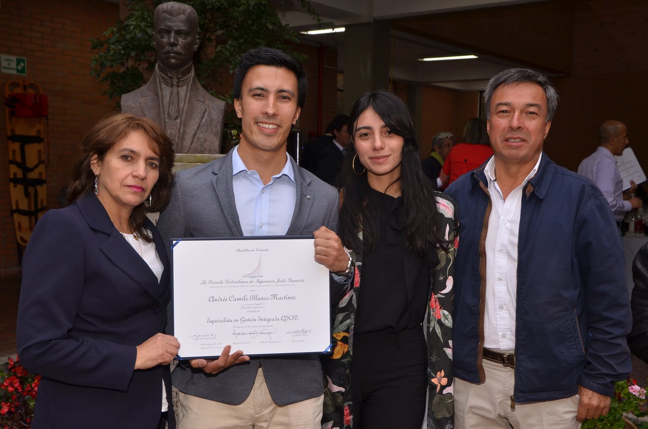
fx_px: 781
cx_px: 324
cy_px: 214
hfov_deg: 45.1
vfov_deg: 30.7
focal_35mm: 44
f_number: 7.1
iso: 320
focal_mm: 29
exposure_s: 1/80
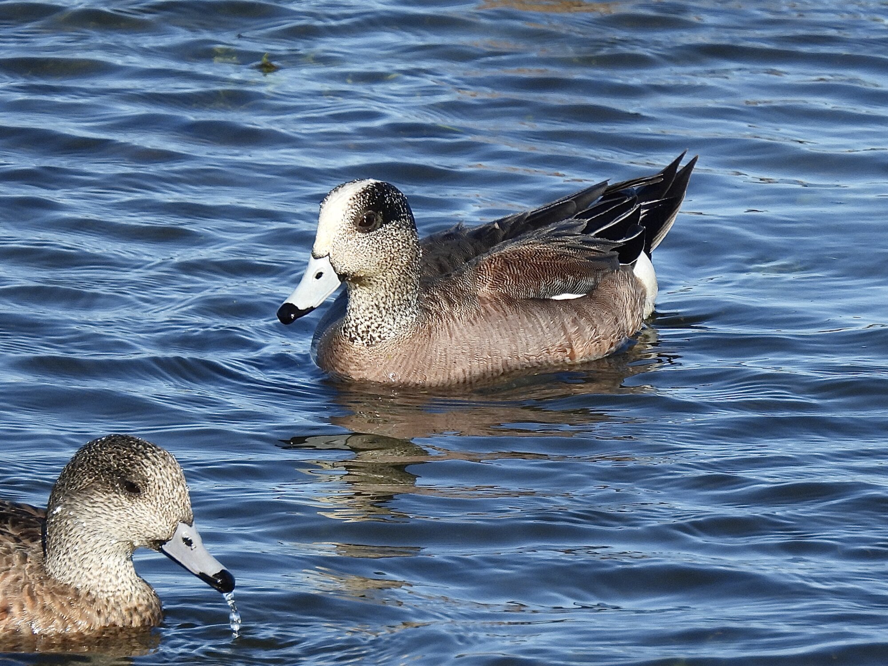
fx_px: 24370
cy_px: 333
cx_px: 444
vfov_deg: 1.6
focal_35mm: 950
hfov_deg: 2.1
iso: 140
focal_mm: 170
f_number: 5.6
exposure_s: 1/500
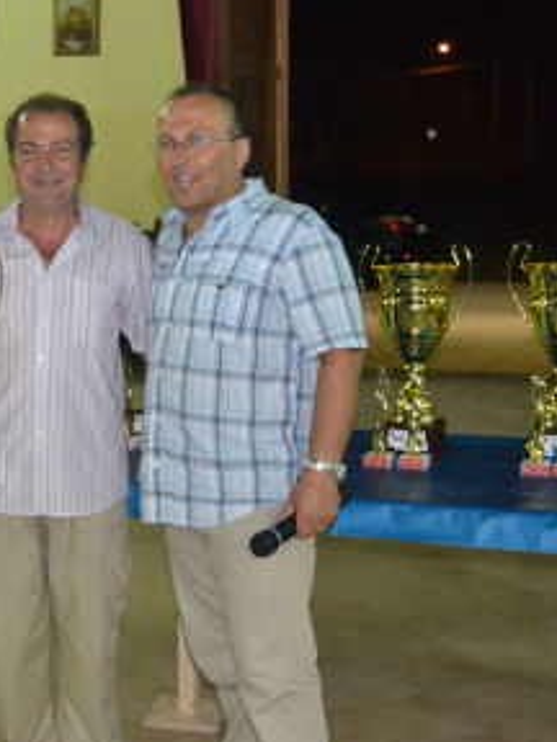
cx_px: 5
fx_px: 1459
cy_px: 421
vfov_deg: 28.5
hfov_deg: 20.9
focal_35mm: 68
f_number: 3.8
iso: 3200
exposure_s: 1/60
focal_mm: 23
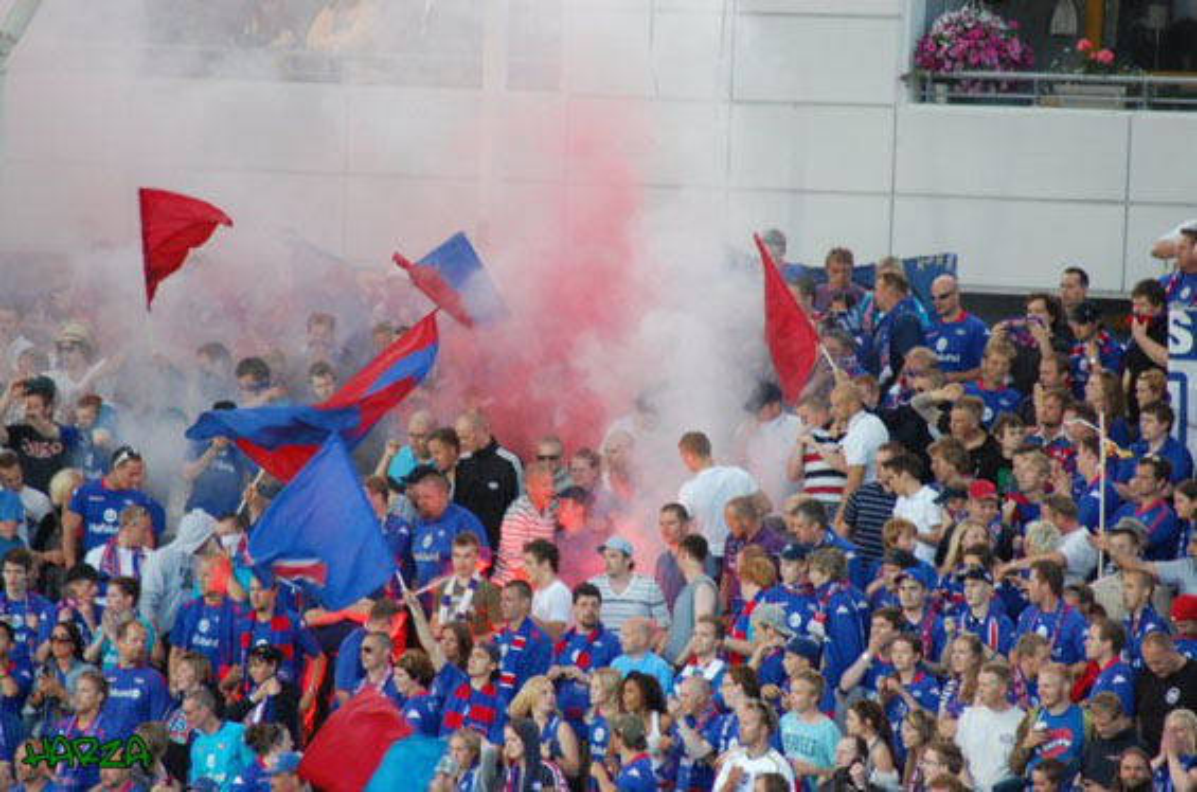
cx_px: 598
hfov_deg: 4.6
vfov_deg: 3.0
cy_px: 396
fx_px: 14929
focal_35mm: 450
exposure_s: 1/125
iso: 1000
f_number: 5.6
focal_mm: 300
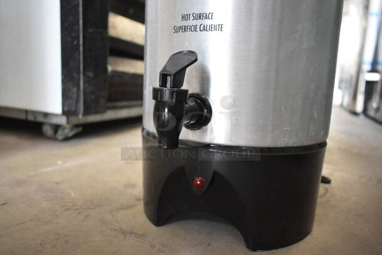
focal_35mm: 27
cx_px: 191
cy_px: 128
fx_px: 287
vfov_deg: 48.0
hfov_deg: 67.3
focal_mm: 18
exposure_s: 1/60
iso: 1400
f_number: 4
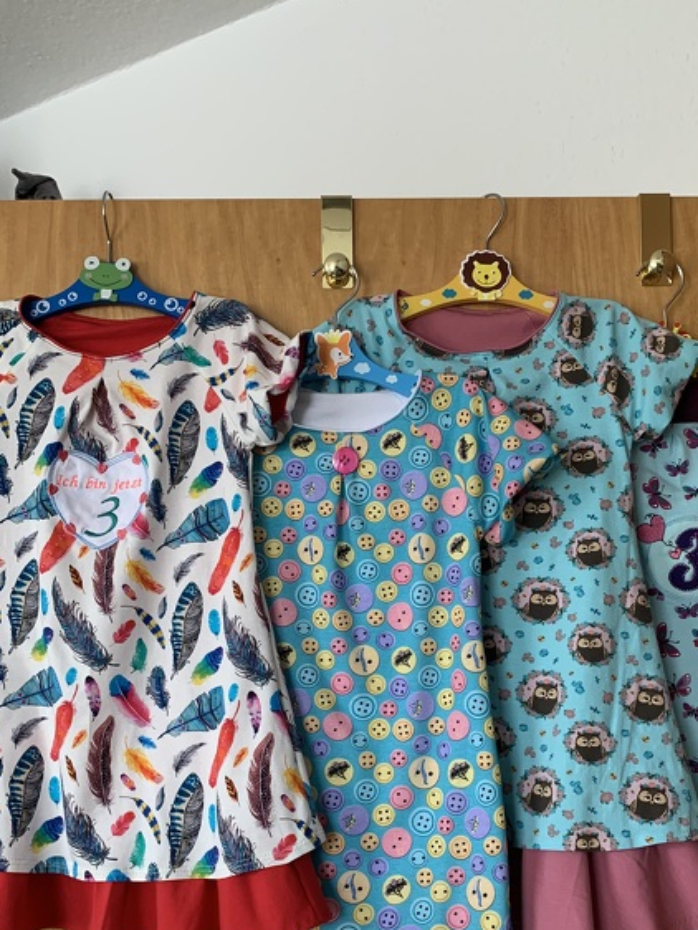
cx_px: 379
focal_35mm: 37
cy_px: 551
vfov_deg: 49.9
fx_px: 994
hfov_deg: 38.7
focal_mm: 4.25
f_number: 1.8
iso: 100
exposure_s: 1/87
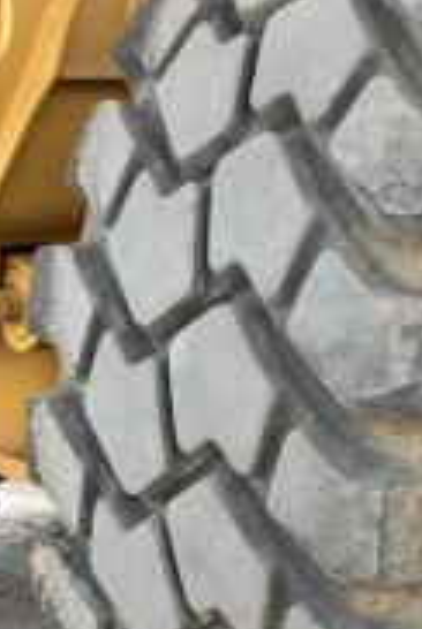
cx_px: 322
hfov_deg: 15.3
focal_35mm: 89
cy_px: 560
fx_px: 1559
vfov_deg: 22.3
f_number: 1.6
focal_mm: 5.96
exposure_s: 1/121
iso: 40
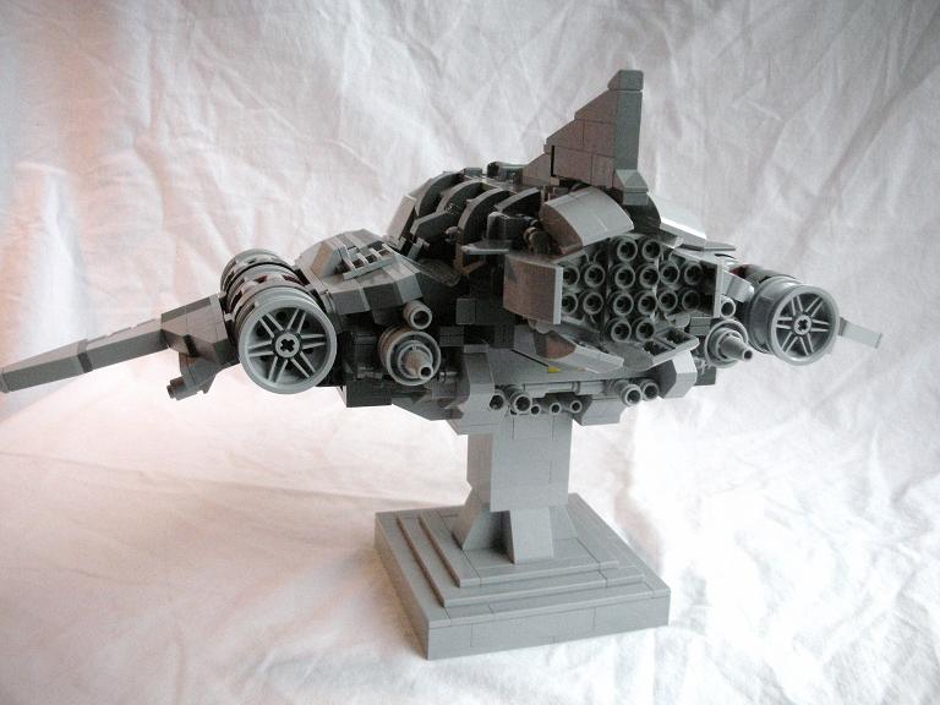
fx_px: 950
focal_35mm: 35
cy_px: 352
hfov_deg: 52.6
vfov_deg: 40.7
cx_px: 470
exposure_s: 1/132
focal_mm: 5.8
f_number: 2.8
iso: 299
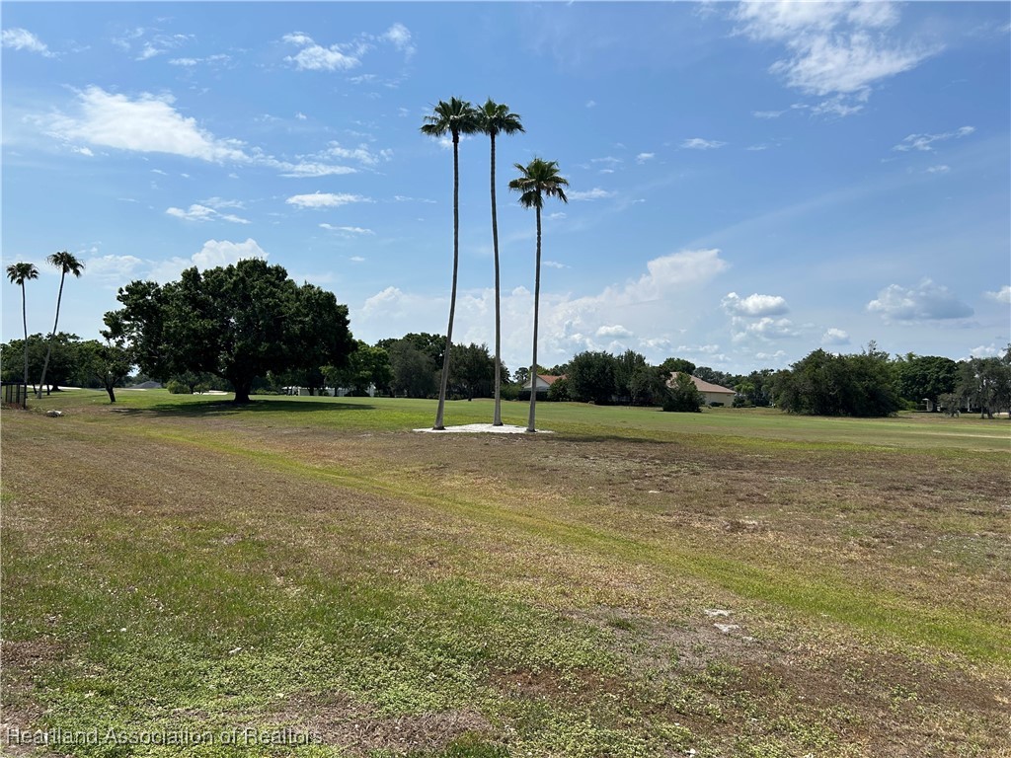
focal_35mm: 26
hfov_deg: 67.3
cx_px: 506
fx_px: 759
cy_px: 379
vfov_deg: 53.1
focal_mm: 5.7
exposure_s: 1/7463
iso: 50
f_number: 1.5
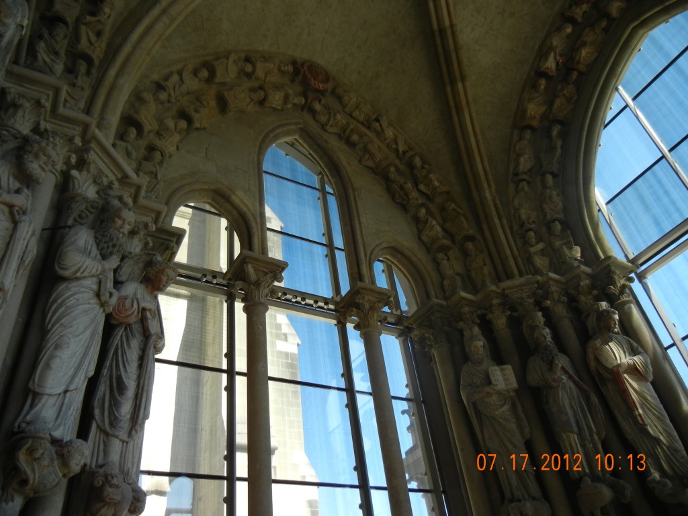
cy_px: 258
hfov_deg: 60.0
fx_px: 596
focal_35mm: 30
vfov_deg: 46.8
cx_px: 344
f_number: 3.5
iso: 160
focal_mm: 5.4
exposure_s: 1/139
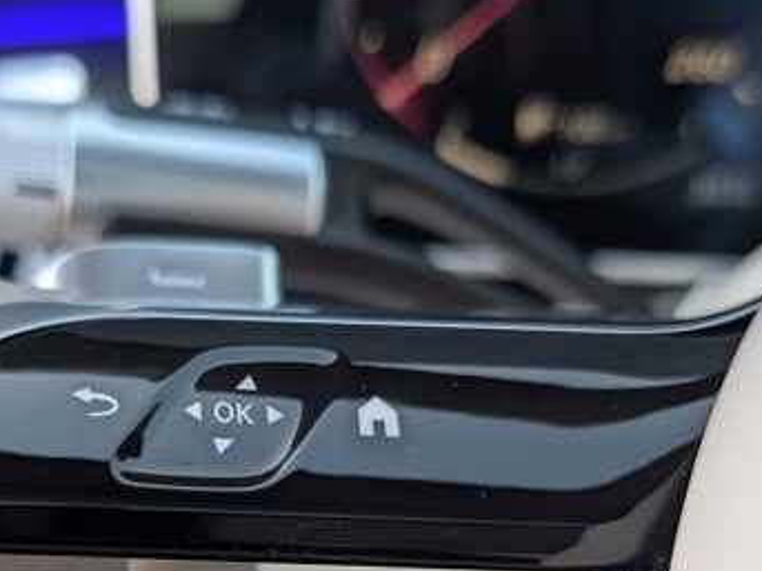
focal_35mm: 56
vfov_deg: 25.3
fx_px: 1232
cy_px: 507
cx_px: 315
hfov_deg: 34.3
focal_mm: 6.9
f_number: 1.68
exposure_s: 1/53.4
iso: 28
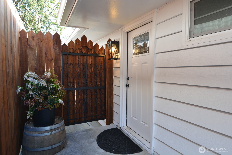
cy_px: 78
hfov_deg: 81.2
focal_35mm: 21
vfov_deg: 59.5
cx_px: 116
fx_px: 135
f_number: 4.5
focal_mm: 14
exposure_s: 1/80
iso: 200
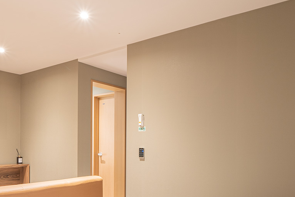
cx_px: 163
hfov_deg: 58.6
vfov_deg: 40.1
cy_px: 144
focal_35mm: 32
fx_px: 262
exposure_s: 3.2
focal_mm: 12
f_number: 9
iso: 100
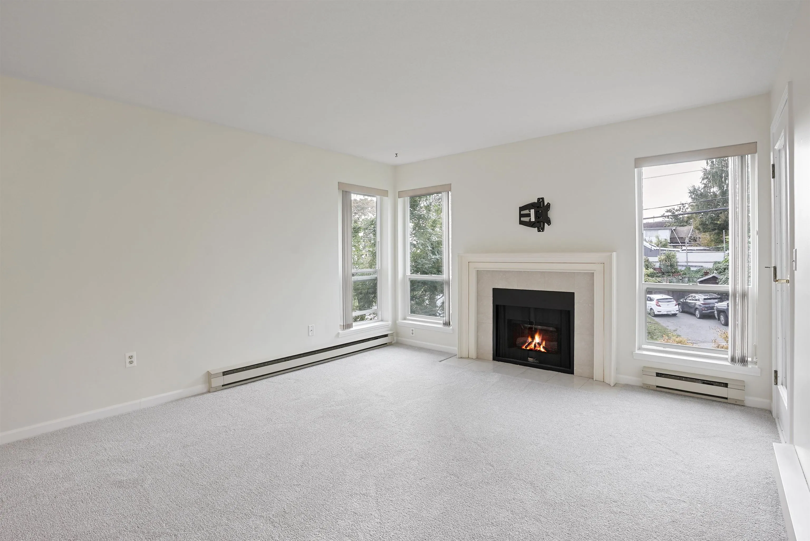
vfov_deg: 73.8
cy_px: 270
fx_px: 360
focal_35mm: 16
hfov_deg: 96.7
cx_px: 405
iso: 160
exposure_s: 1/3
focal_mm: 16
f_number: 8
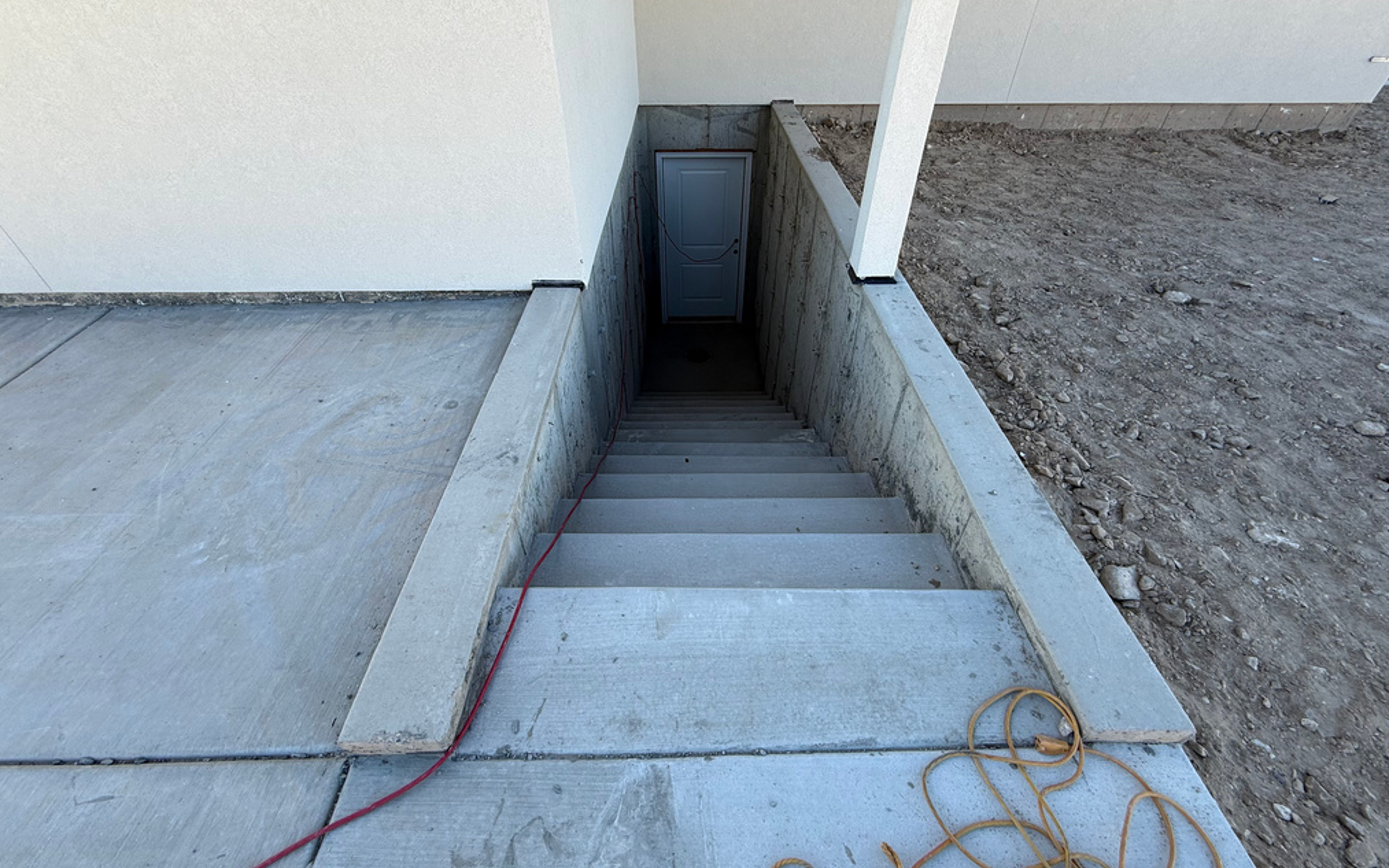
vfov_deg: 74.5
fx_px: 568
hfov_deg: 101.5
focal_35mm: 15
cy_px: 384
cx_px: 694
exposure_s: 1/121
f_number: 2.2
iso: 25
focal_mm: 2.22
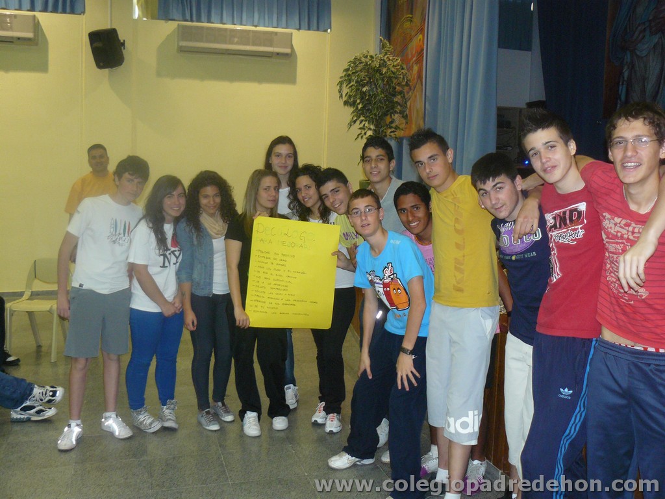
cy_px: 250
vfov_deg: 39.7
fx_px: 692
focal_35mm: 36
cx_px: 332
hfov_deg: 51.4
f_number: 3.2
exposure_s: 1/30
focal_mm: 6
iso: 200
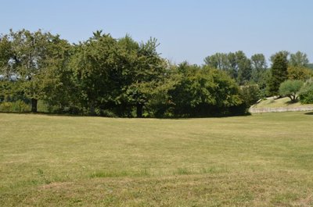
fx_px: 403
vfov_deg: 28.8
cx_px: 156
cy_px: 104
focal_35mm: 46
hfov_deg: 42.4
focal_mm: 31
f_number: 8
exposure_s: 1/250
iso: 100
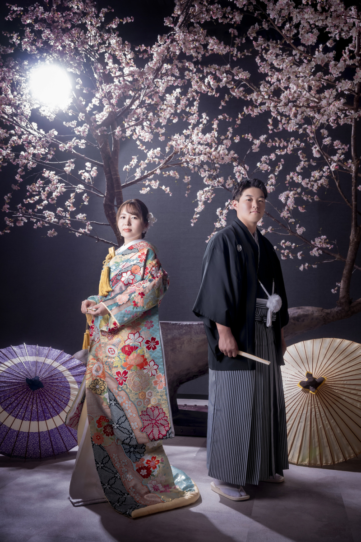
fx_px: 556
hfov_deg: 35.9
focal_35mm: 37
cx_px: 180
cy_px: 271
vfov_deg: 51.9
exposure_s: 1/125
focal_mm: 37
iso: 400
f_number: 4
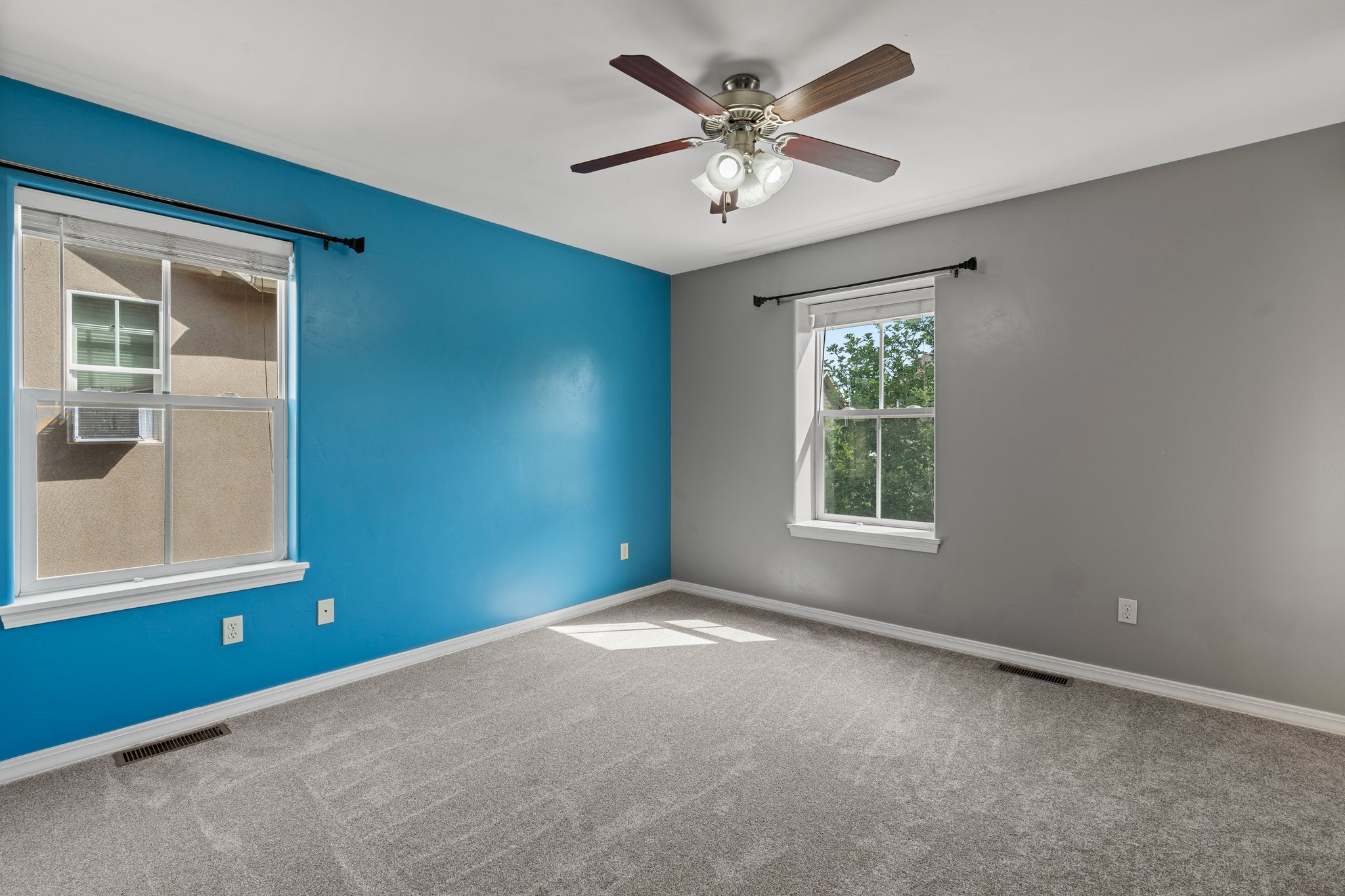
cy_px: 448
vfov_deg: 73.7
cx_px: 672
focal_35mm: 16
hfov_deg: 96.7
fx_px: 598
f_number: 8
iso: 400
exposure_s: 1/20
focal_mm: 16
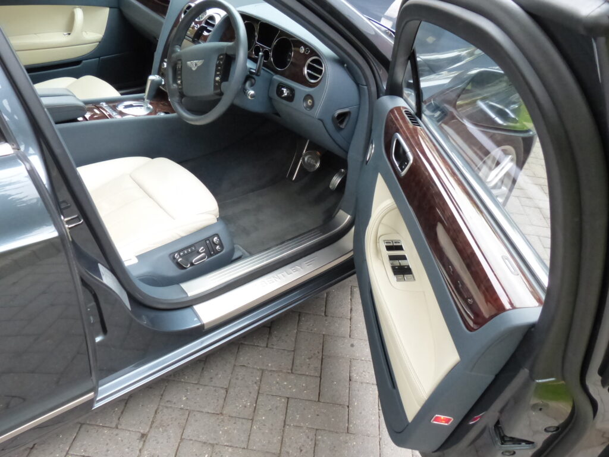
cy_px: 228
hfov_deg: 65.3
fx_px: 475
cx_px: 304
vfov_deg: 51.4
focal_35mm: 27
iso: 800
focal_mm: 4.9
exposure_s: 1/40
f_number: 5
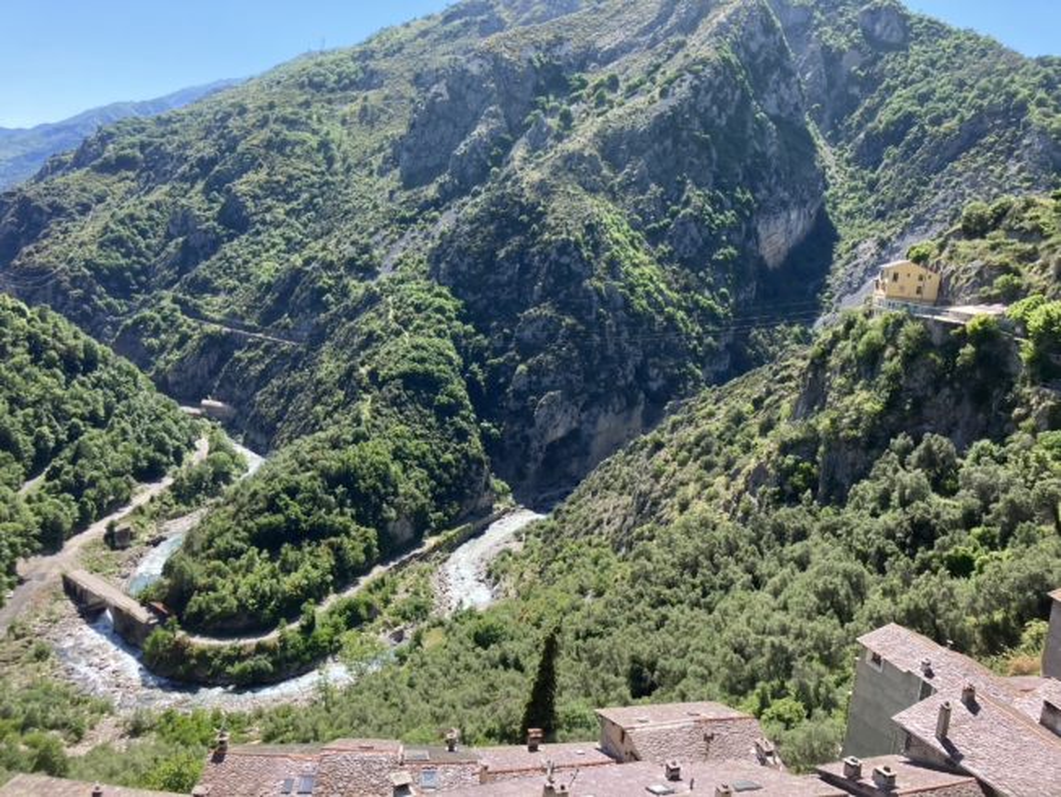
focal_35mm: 28
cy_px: 398
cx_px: 530
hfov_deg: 63.4
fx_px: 858
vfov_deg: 49.8
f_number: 1.8
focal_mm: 3.99
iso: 32
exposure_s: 1/600
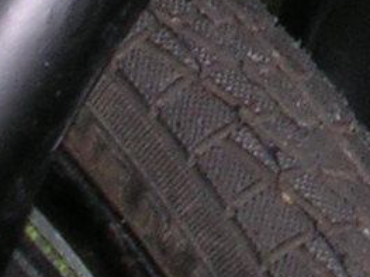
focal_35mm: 296
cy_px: -402
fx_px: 3162
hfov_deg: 6.5
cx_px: 685
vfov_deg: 4.9
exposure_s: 1/60.1
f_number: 5.6
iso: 50
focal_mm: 5.8
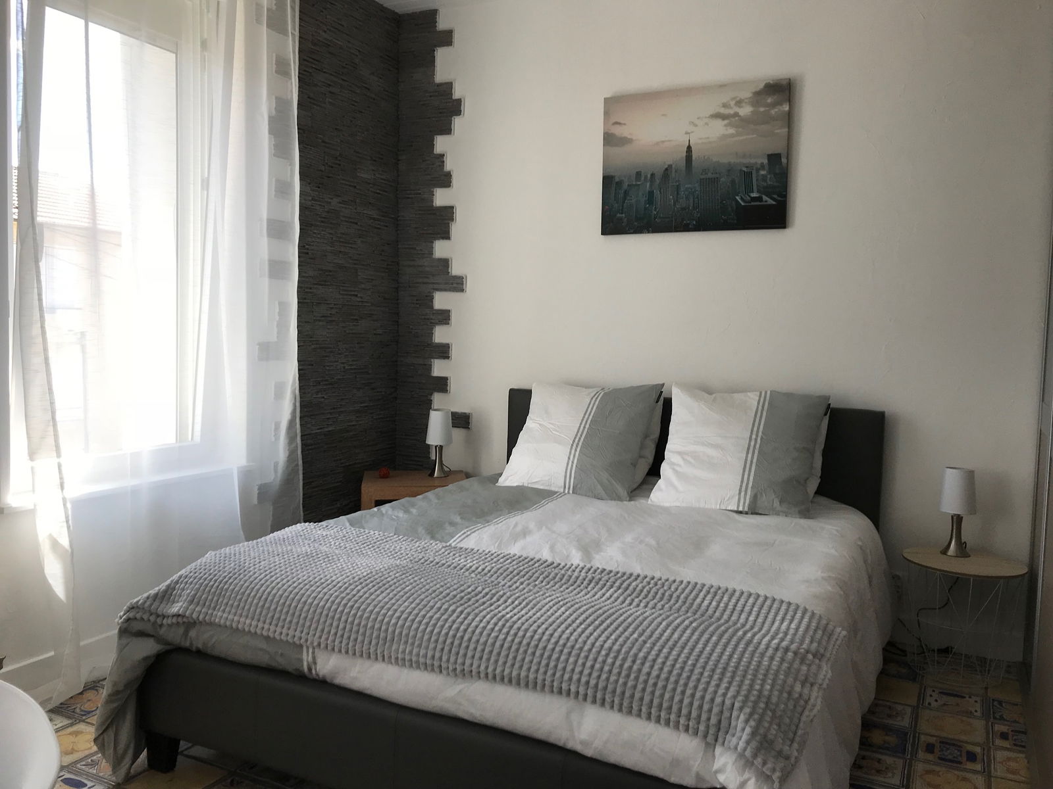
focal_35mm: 28
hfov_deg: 63.4
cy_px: 394
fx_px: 852
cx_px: 526
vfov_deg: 49.7
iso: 20
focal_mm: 3.99
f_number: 1.8
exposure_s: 1/190
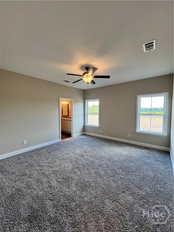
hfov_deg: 89.9
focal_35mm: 13
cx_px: 87
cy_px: 116
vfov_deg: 106.2
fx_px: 87
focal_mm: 1.57
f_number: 1.8
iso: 100
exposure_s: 1/120
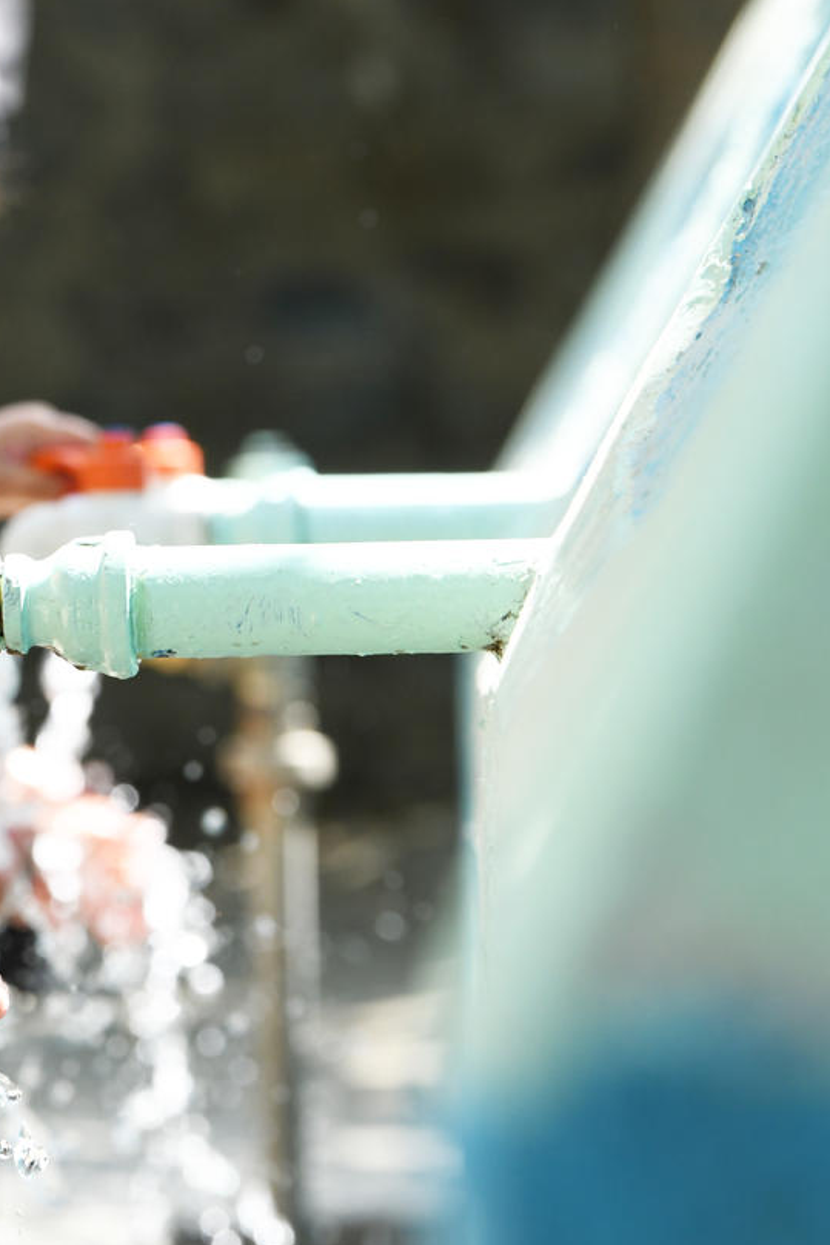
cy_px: 538
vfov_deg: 8.3
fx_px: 8538
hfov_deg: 5.5
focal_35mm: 247
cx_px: -351
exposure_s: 1/500
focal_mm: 130
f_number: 7.1
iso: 800
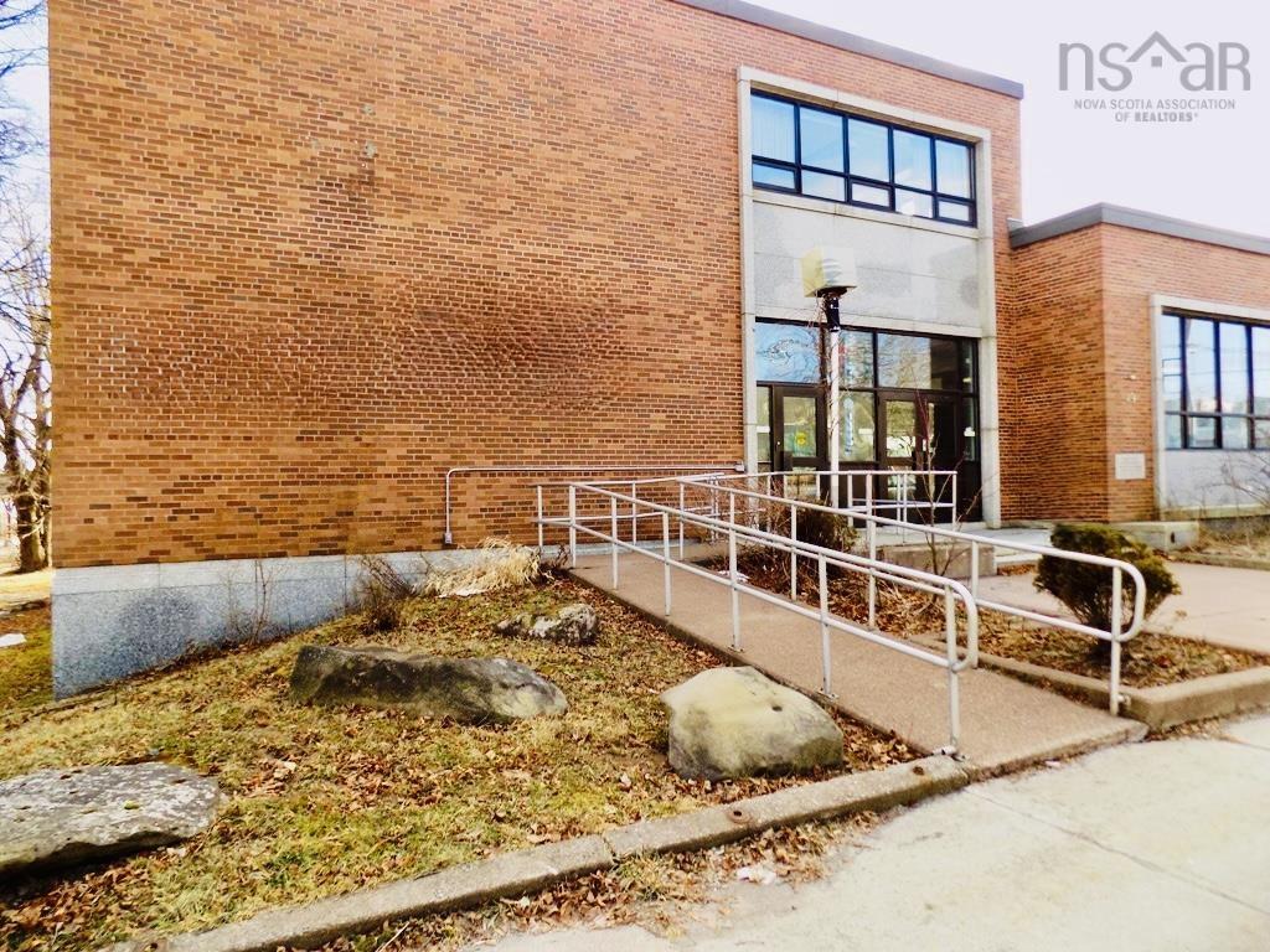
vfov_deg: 58.9
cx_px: 635
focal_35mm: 23
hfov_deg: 73.9
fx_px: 844
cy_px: 476
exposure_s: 1/200
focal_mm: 4
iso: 80
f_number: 3.1
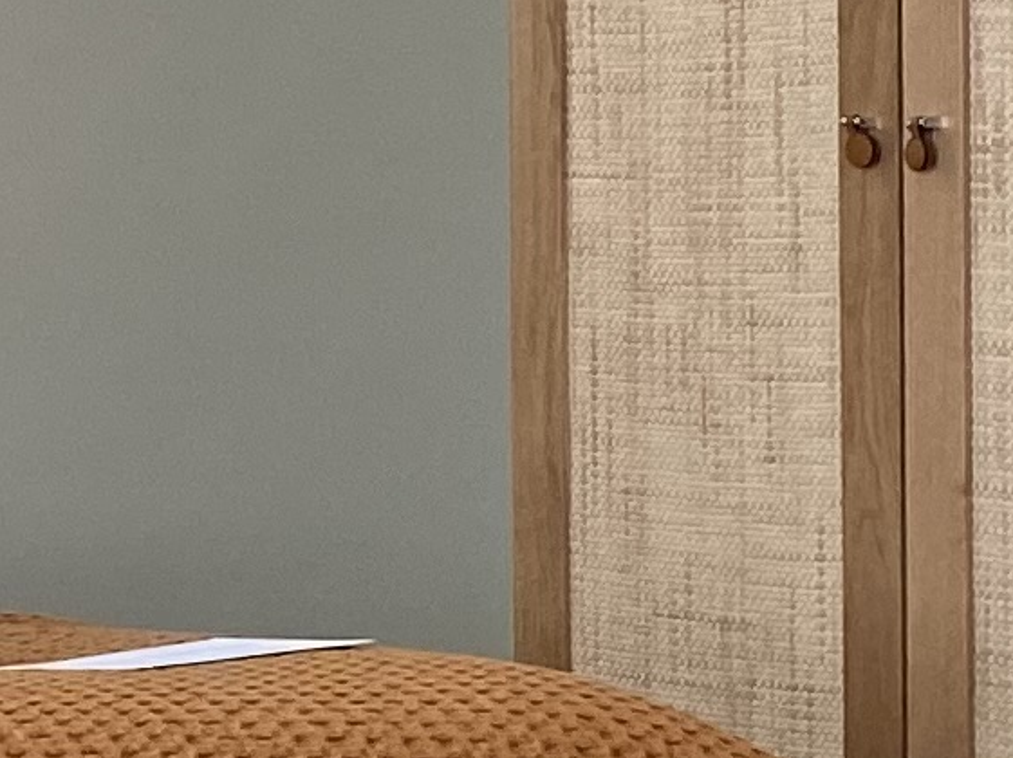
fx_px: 5469
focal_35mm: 187
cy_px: 106
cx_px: -1593
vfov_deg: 7.9
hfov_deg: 9.2
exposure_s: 1/121
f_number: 1.8
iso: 80
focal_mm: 4.25
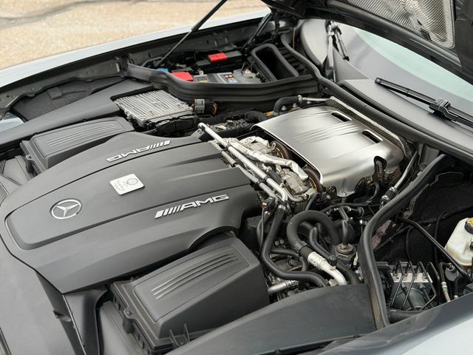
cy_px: 178
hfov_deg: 39.7
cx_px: 236
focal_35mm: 48
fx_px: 656
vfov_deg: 30.3
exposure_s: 1/962
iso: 64
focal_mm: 6.76
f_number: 1.78
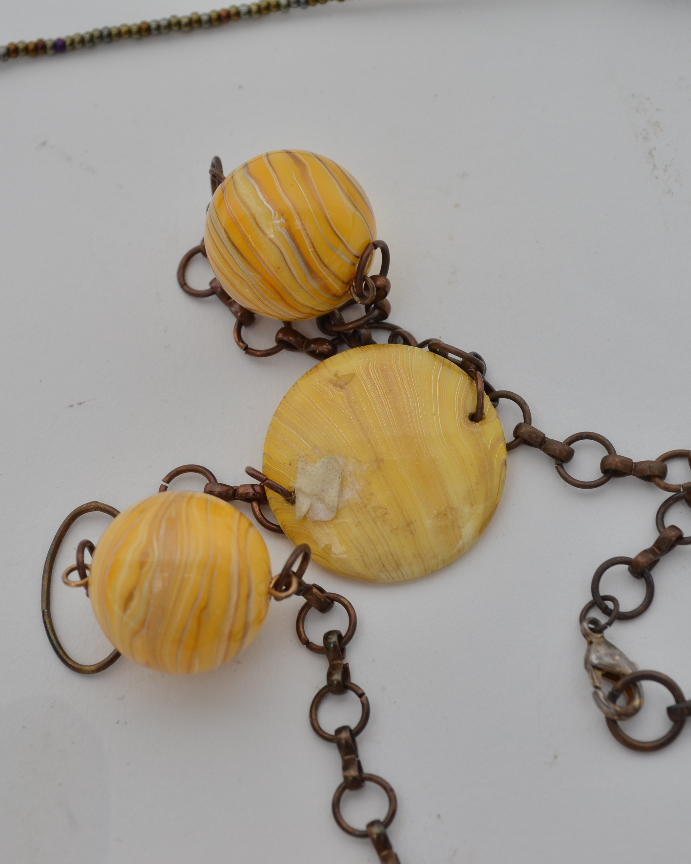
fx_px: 2173
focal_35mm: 85
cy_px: 431
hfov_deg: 18.1
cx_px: 391
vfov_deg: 22.5
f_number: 6.7
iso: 250
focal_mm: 40
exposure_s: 1/180
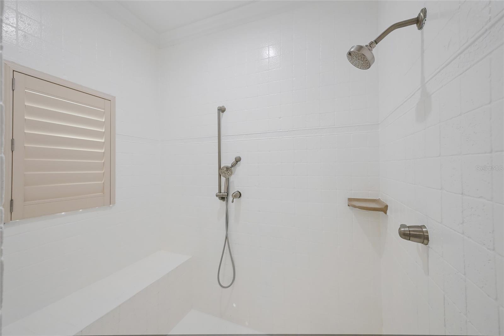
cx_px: 252
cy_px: 168
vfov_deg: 81.2
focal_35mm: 14
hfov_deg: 104.3
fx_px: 196
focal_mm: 14
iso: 3200
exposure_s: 1/80
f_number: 8
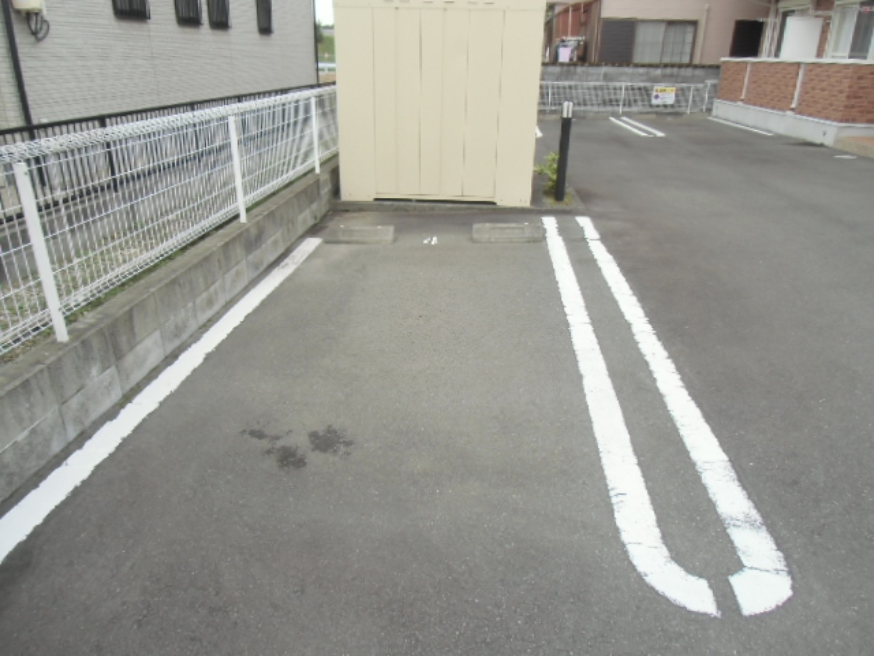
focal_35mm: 24
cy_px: 328
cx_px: 437
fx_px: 606
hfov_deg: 71.6
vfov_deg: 56.8
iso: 64
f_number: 3
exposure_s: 1/100
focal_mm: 4.24
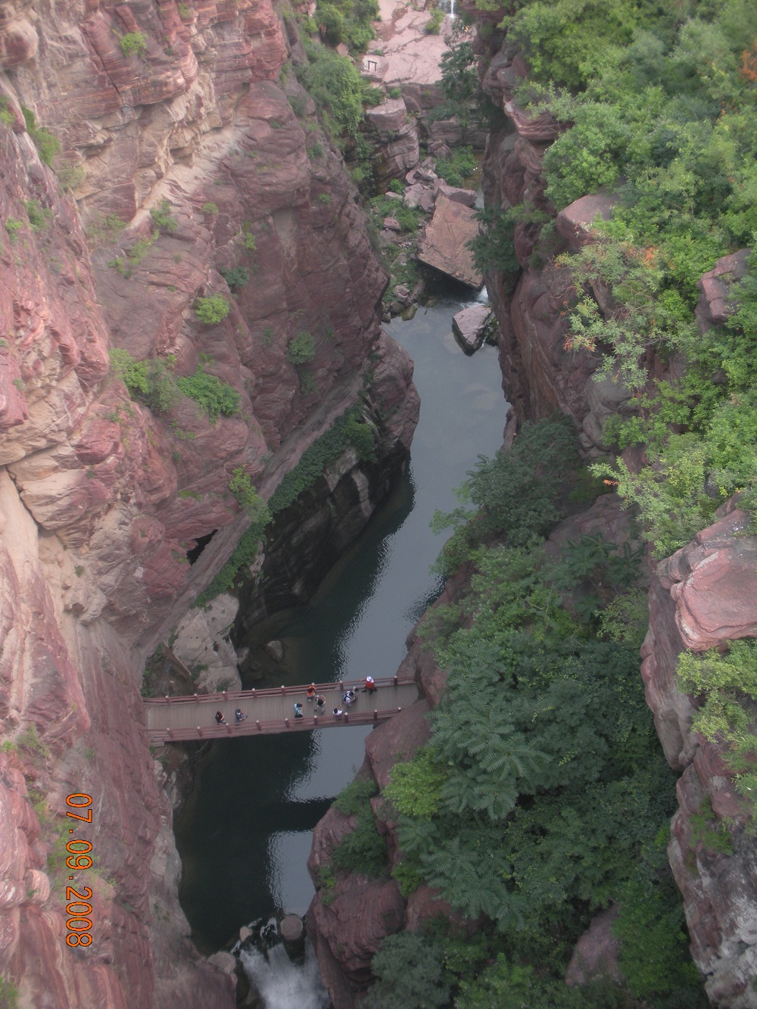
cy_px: 504
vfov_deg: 51.4
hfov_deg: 39.7
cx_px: 378
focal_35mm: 36
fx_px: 1050
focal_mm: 6.3
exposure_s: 1/119
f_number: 3.5
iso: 64
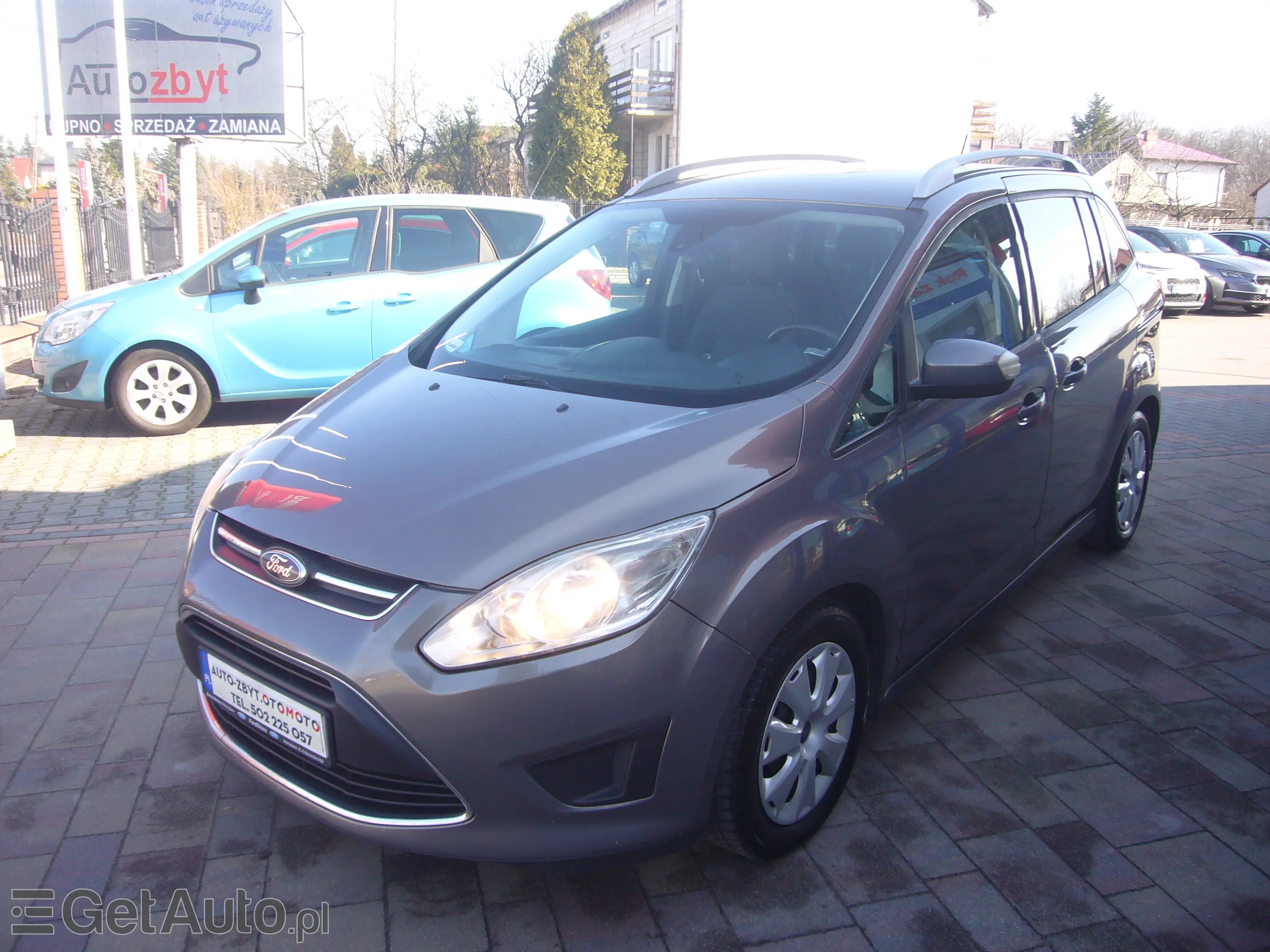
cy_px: 476
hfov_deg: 63.4
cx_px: 635
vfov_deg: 49.7
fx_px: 1027
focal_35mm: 28
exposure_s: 1/160
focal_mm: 4.6
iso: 80
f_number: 2.8
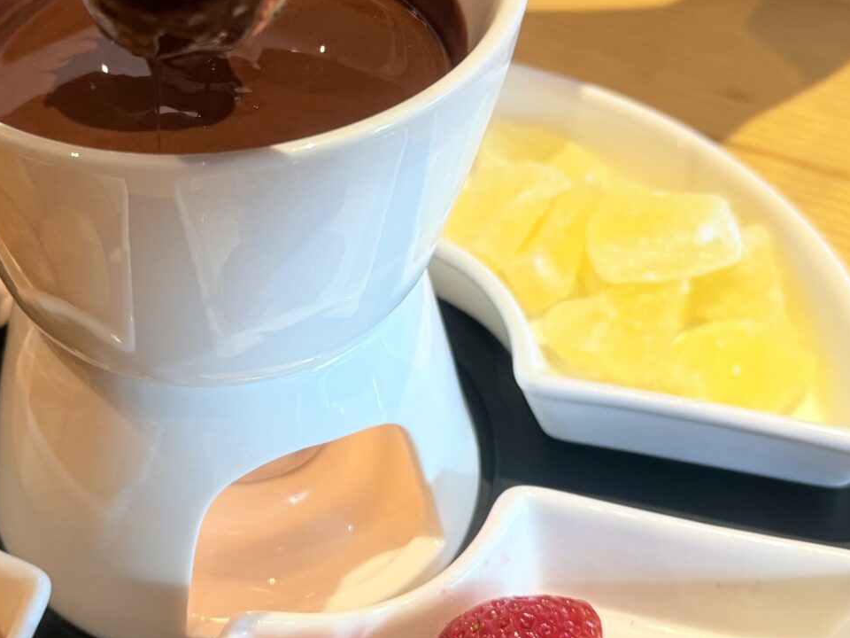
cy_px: 280
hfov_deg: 29.7
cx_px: 189
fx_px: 1572
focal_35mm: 64
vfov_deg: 22.9
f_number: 1.78
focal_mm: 6.76
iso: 125
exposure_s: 1/100
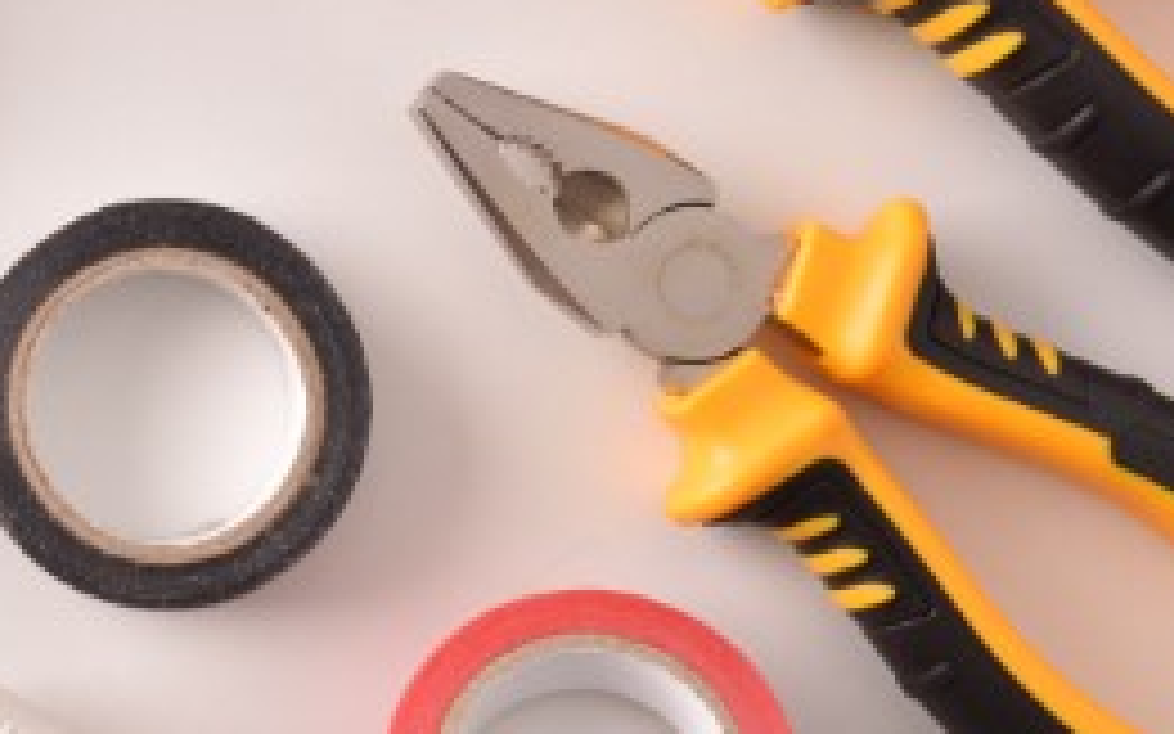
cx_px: -92
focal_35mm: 101
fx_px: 3231
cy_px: 518
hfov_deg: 19.8
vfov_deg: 12.9
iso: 64
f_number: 18
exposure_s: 1/160
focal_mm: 36
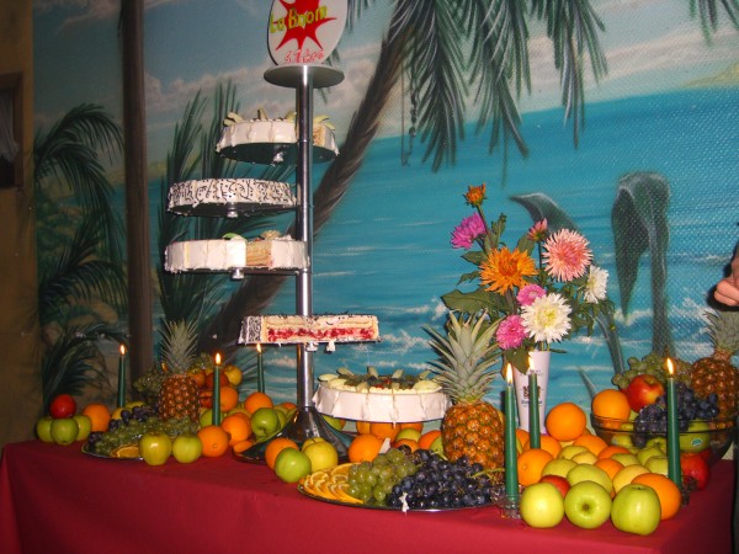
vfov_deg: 37.7
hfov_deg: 49.0
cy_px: 277
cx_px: 370
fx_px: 811
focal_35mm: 38
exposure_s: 1/60
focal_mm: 7.9
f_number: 2.8
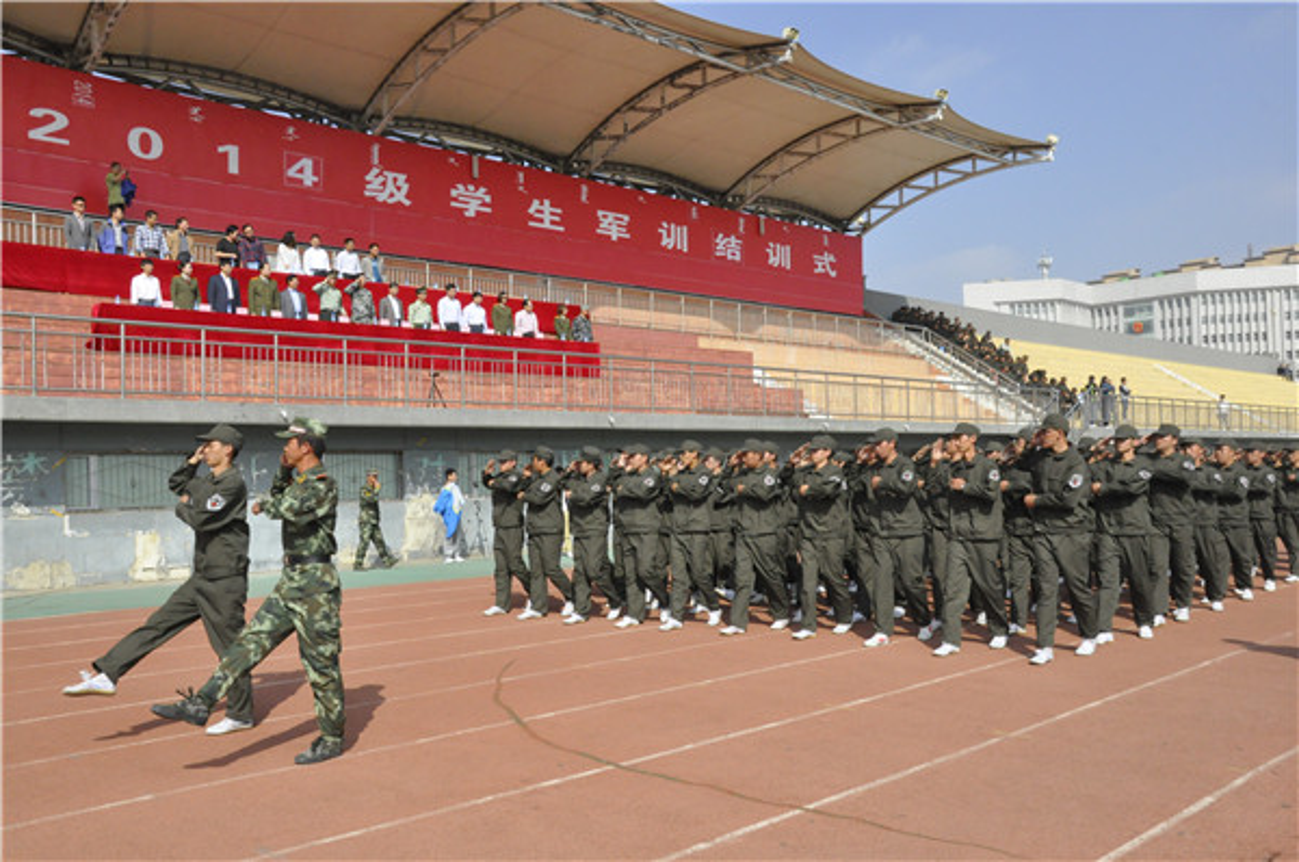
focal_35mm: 32
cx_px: 650
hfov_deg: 59.6
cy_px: 431
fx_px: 1135
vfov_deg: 41.6
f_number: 16
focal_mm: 21
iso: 1600
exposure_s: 1/1000
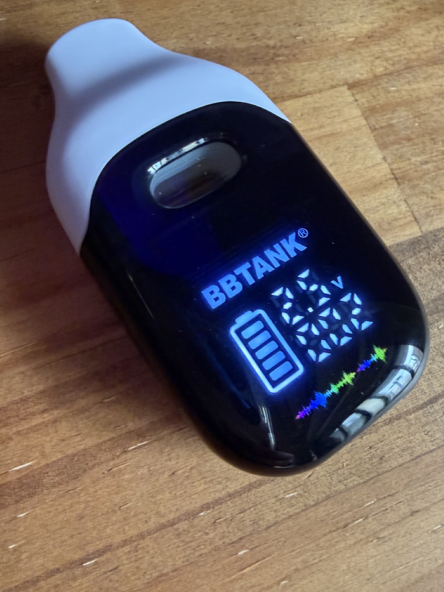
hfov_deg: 53.0
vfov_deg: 67.3
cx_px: 239
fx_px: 445
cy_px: 286
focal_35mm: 26
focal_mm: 2.22
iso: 640
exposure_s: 1/57
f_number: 2.2
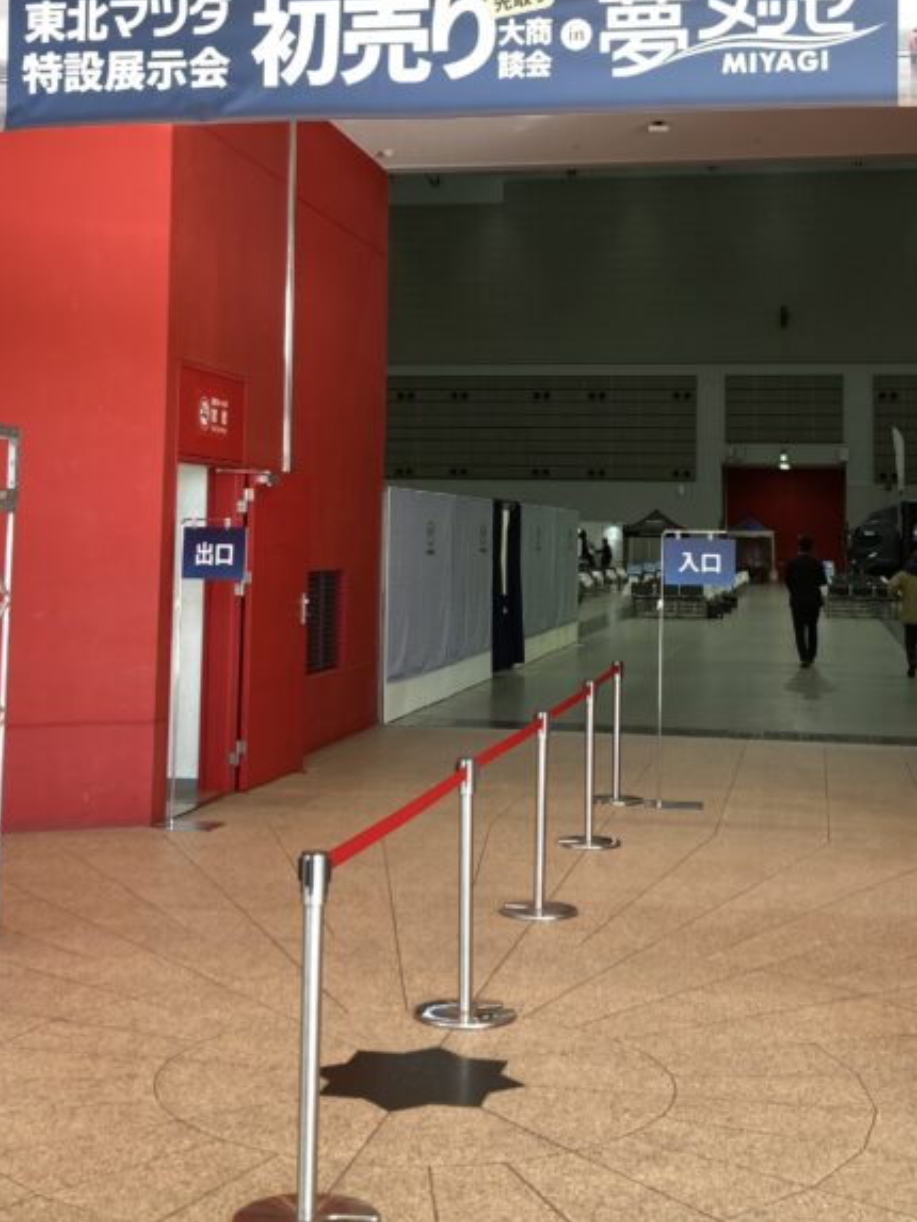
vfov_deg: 37.8
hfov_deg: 29.1
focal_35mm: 50
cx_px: 490
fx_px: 1765
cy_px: 422
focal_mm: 3.99
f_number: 1.8
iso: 25
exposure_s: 1/100
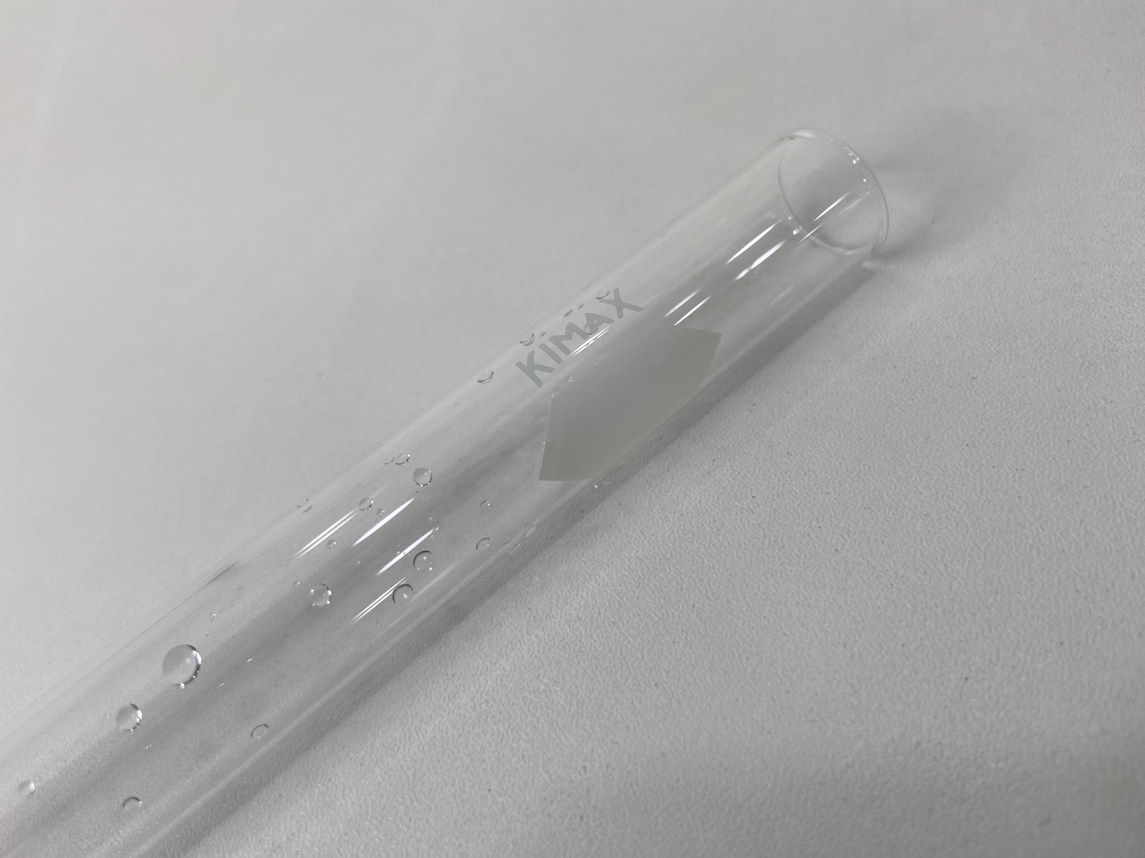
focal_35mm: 25
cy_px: 429
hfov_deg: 69.4
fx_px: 827
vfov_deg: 54.9
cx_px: 572
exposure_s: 1/198
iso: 32
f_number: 1.8
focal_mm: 4.25
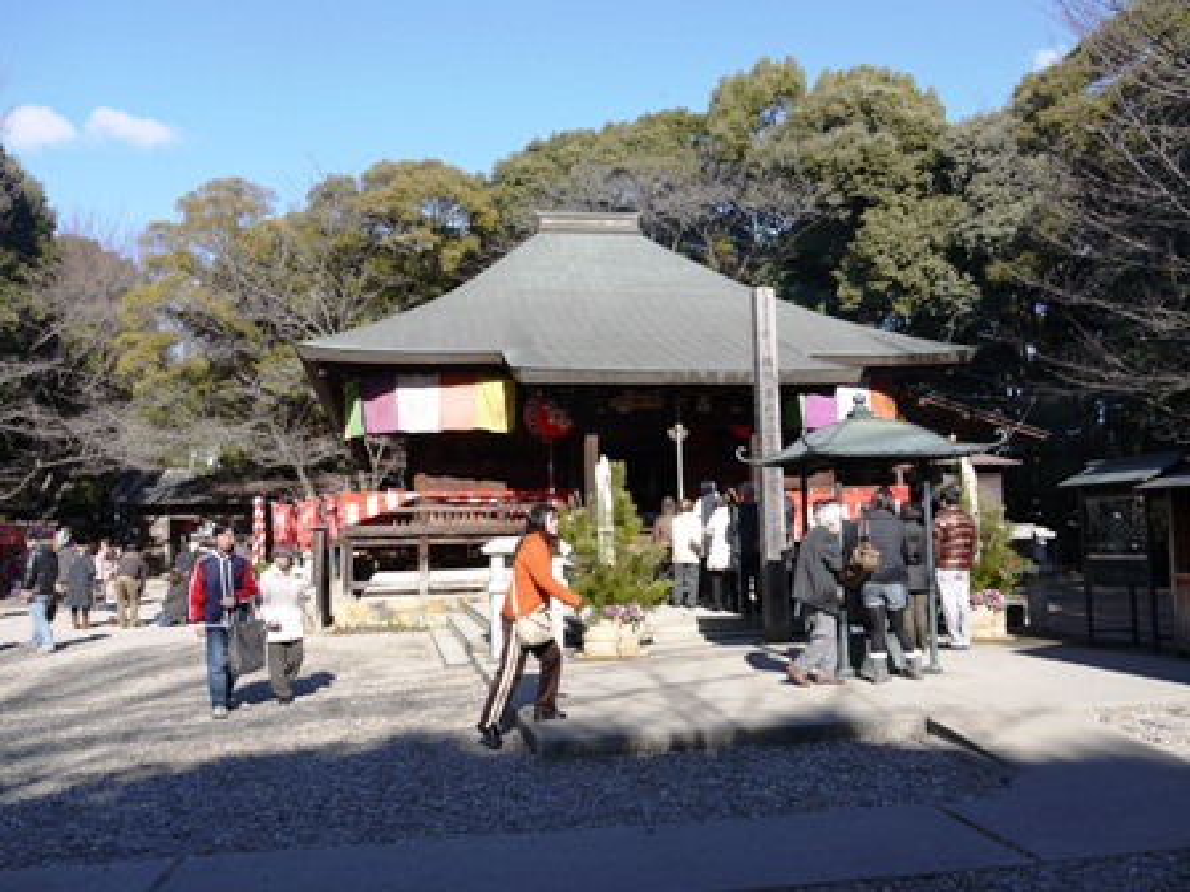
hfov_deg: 63.4
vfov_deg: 49.7
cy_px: 446
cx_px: 595
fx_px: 963
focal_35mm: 28
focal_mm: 14
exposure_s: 1/320
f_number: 6.3
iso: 100
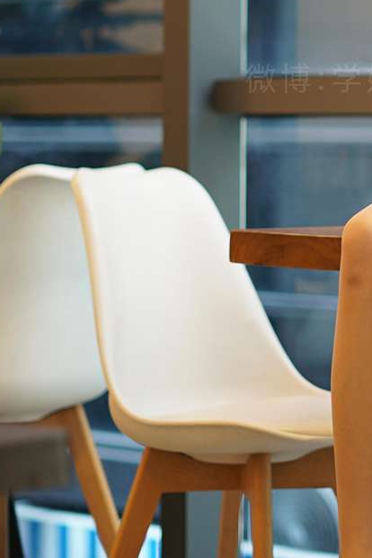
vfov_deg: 14.0
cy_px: 75
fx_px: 2245
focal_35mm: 145
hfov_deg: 9.3
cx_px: 503
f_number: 1.8
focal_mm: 50
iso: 250
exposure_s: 1/80
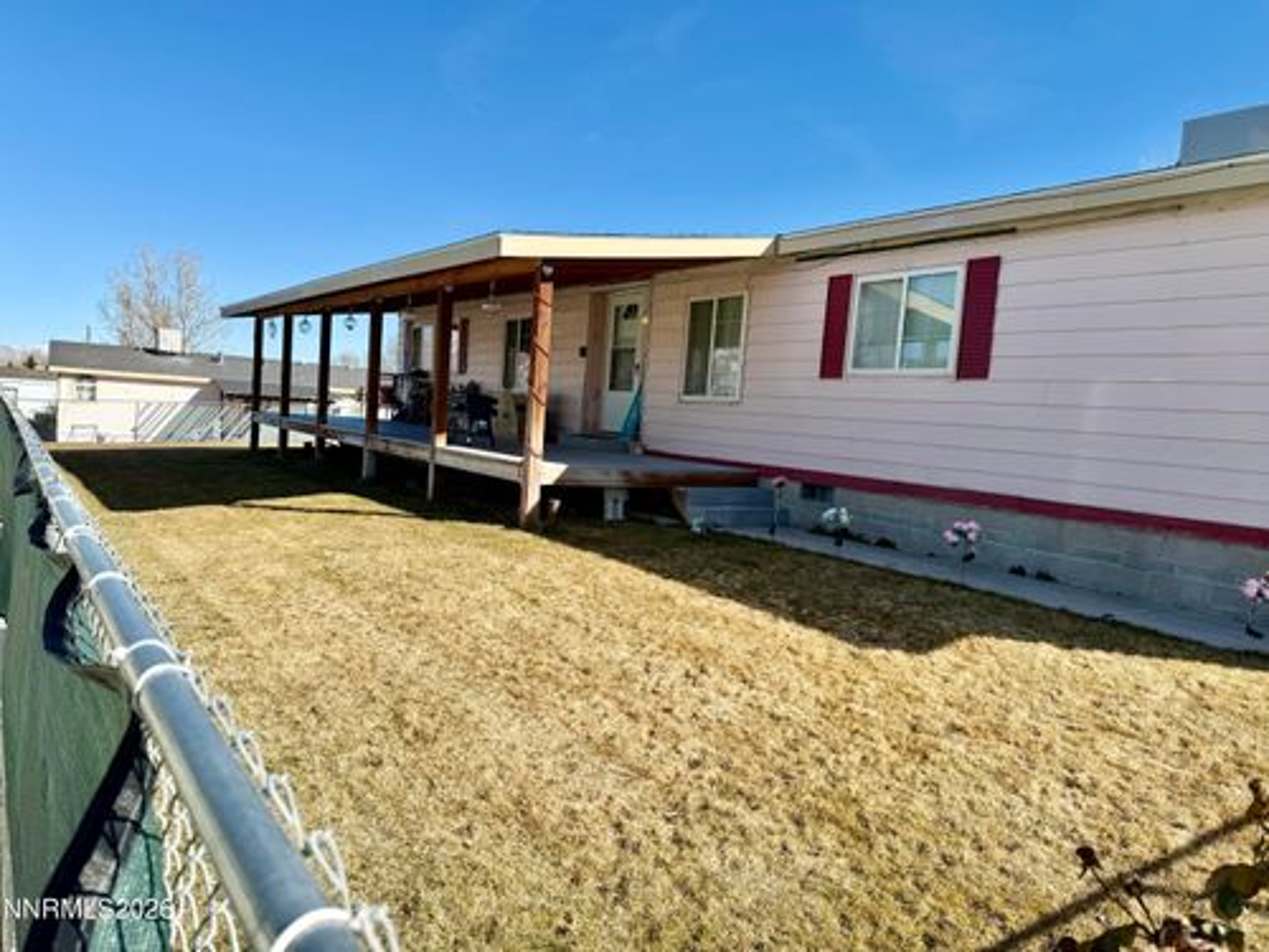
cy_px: 476
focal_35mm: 24
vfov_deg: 56.8
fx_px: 880
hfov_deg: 71.6
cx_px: 634
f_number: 1.78
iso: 80
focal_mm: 6.76
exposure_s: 1/3953
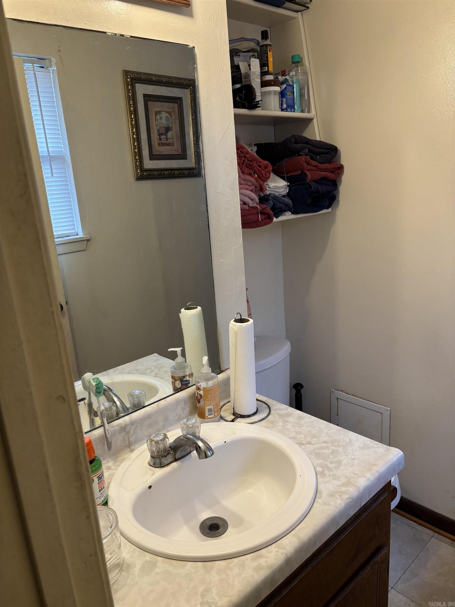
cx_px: 228
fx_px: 456
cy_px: 304
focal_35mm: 26
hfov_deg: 53.1
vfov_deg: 67.3
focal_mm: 5.96
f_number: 1.6
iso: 64
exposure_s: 1/60
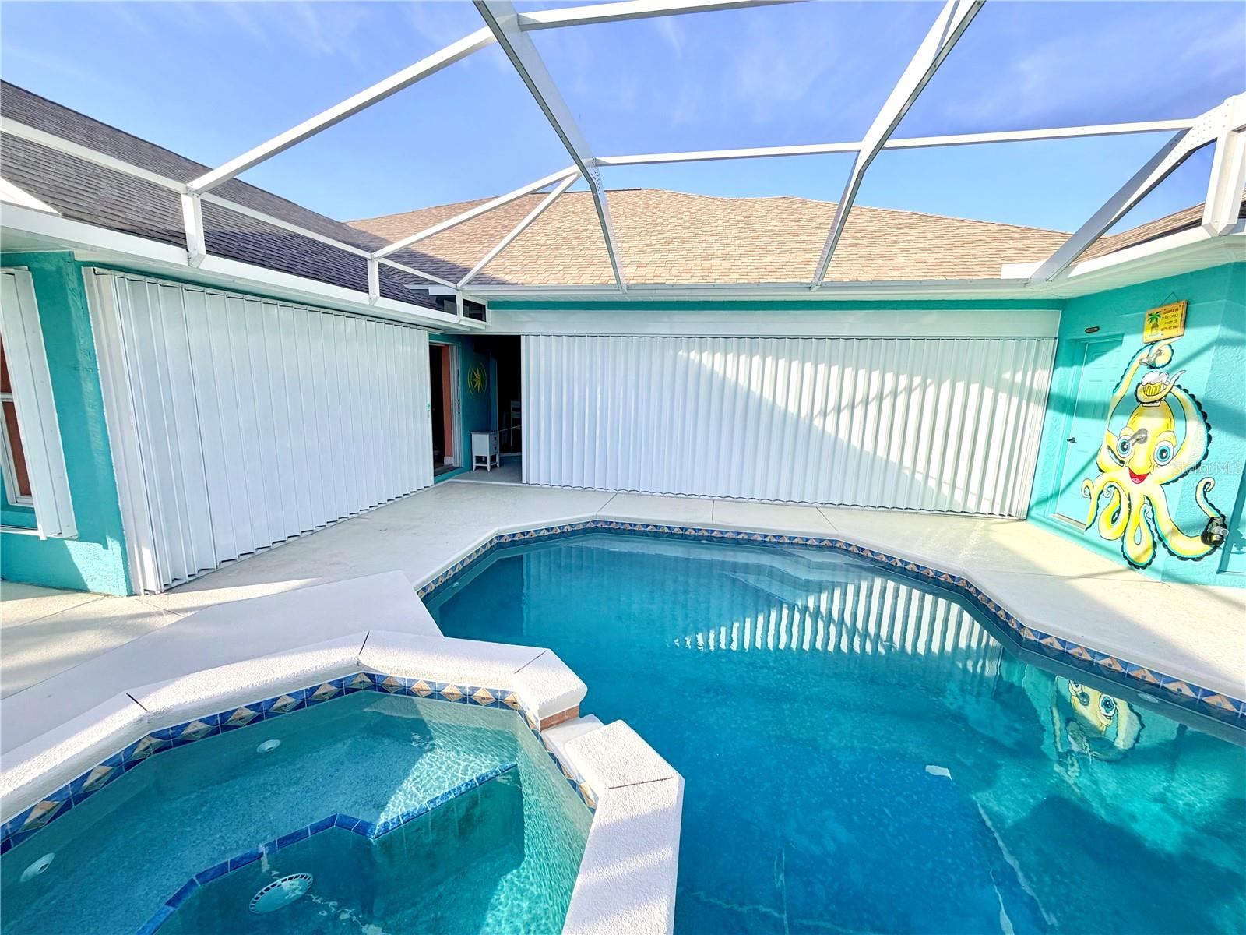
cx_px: 623
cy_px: 468
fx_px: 504
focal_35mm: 14
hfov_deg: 102.1
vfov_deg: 85.7
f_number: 2.2
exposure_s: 1/510
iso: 40
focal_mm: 2.22
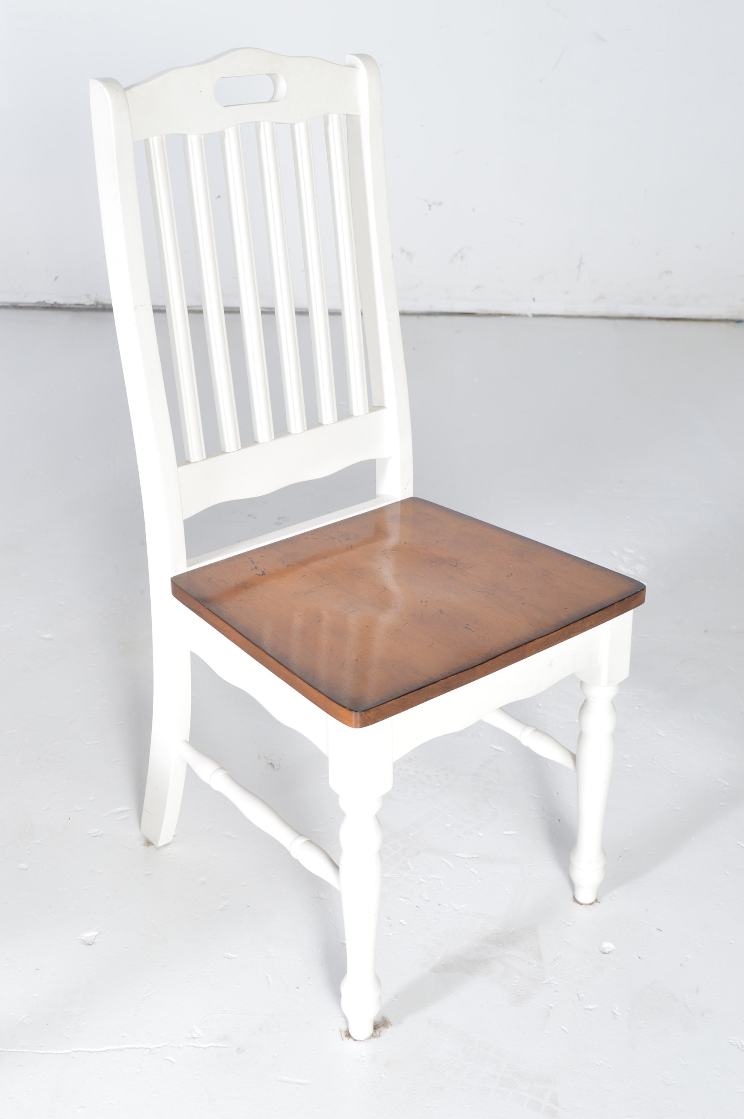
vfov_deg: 41.1
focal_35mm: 48
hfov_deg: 28.0
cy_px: 560
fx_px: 1491
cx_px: 372
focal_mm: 32
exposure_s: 1/80
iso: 400
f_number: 7.1
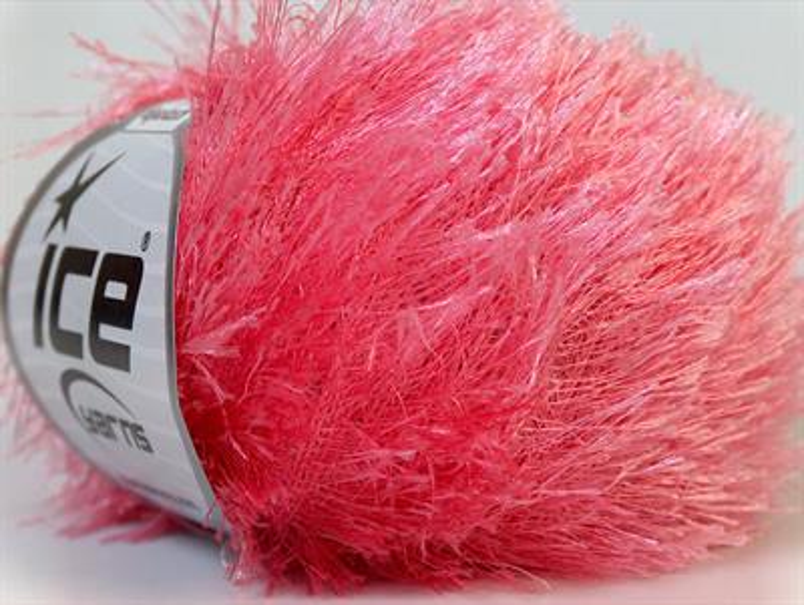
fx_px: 2302
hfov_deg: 19.8
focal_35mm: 99
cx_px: 402
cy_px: 302
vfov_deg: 15.0
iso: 200
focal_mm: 20.29
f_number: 2.9
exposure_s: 1/23.4
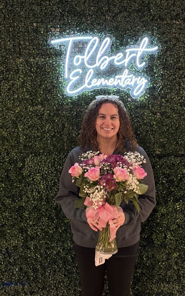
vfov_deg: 36.3
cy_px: 147
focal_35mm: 56
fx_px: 452
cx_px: 104
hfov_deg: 23.1
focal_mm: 5.96
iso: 250
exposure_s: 1/40
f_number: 1.6
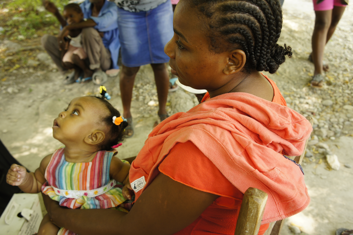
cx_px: 176
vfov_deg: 36.8
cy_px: 118
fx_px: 353
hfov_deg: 53.2
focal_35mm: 36
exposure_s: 1/40
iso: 200
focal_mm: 24
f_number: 5
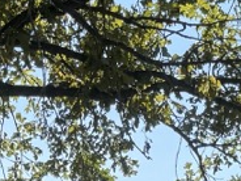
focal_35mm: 167
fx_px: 1163
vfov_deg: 8.5
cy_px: 324
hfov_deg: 11.8
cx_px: 60
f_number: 1.78
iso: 80
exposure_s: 1/2252
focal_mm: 6.76
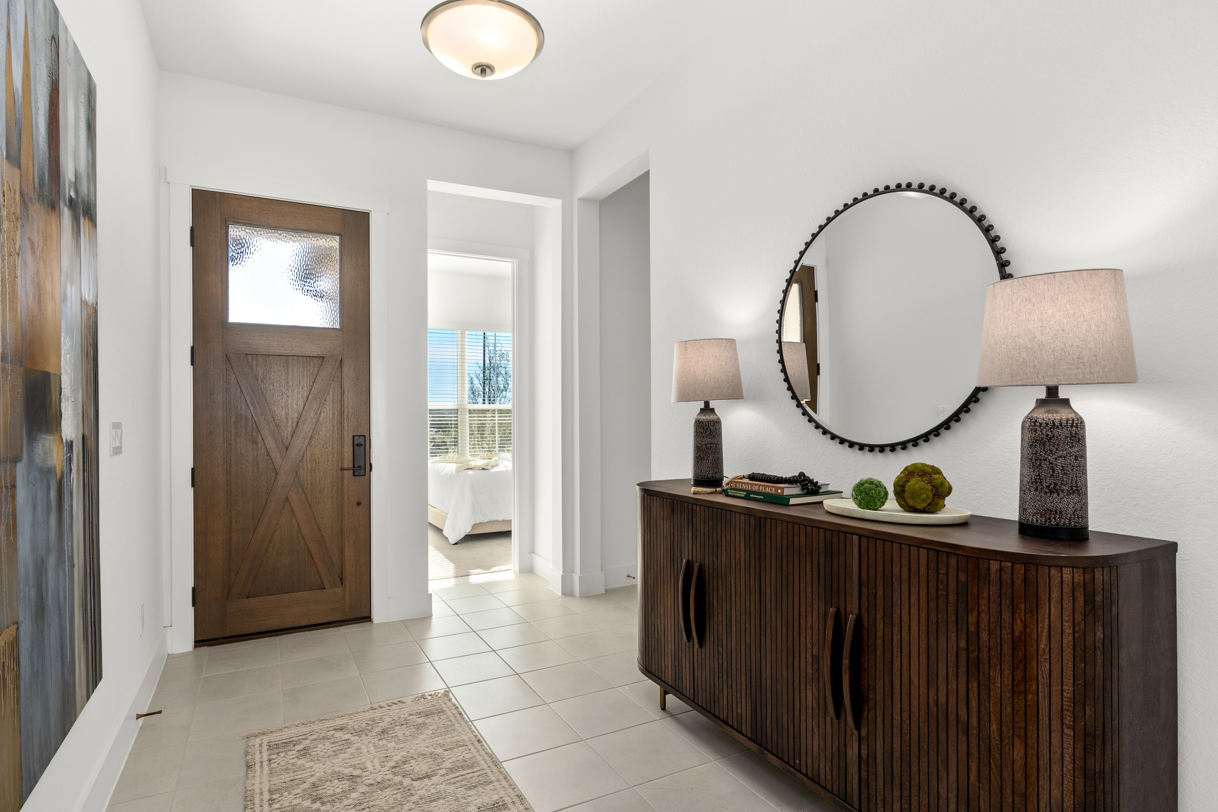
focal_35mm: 18
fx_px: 609
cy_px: 420
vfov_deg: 67.4
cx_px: 566
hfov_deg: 89.9
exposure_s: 1/13
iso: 320
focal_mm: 16
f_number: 7.1
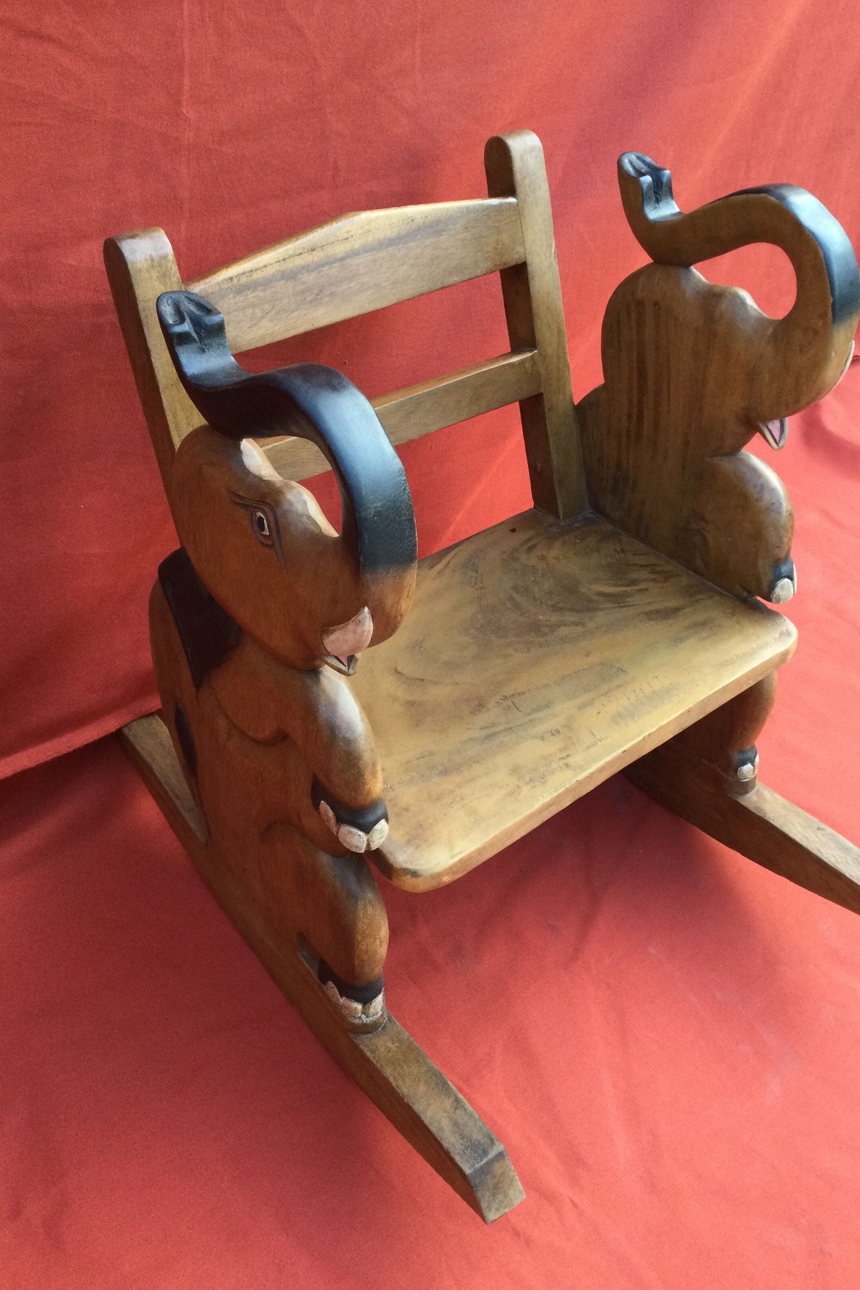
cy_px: 646
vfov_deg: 57.2
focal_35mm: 33
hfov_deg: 40.0
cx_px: 442
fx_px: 1182
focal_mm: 3.3
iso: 50
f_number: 2.4
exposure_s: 1/33
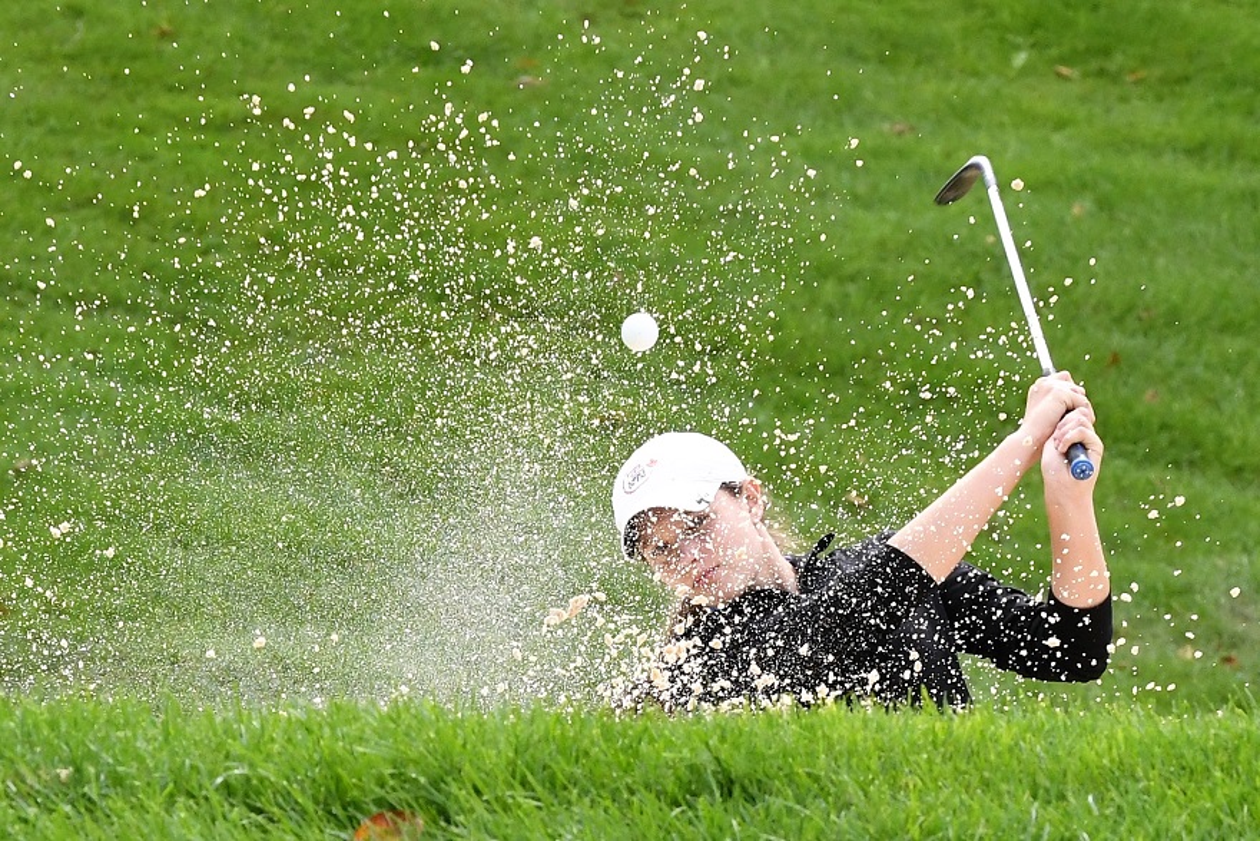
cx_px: 630
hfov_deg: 7.2
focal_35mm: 285
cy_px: 420
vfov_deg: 4.8
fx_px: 9976
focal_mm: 190
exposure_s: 1/1000
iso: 1000
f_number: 9
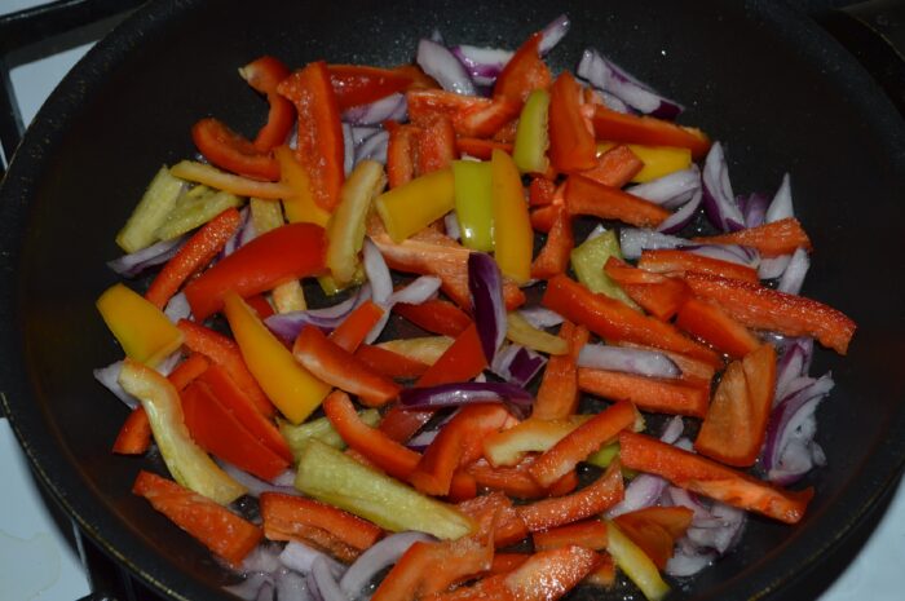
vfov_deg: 28.0
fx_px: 1205
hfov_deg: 41.2
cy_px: 300
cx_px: 452
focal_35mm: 48
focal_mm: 32
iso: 100
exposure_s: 1/60
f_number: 8
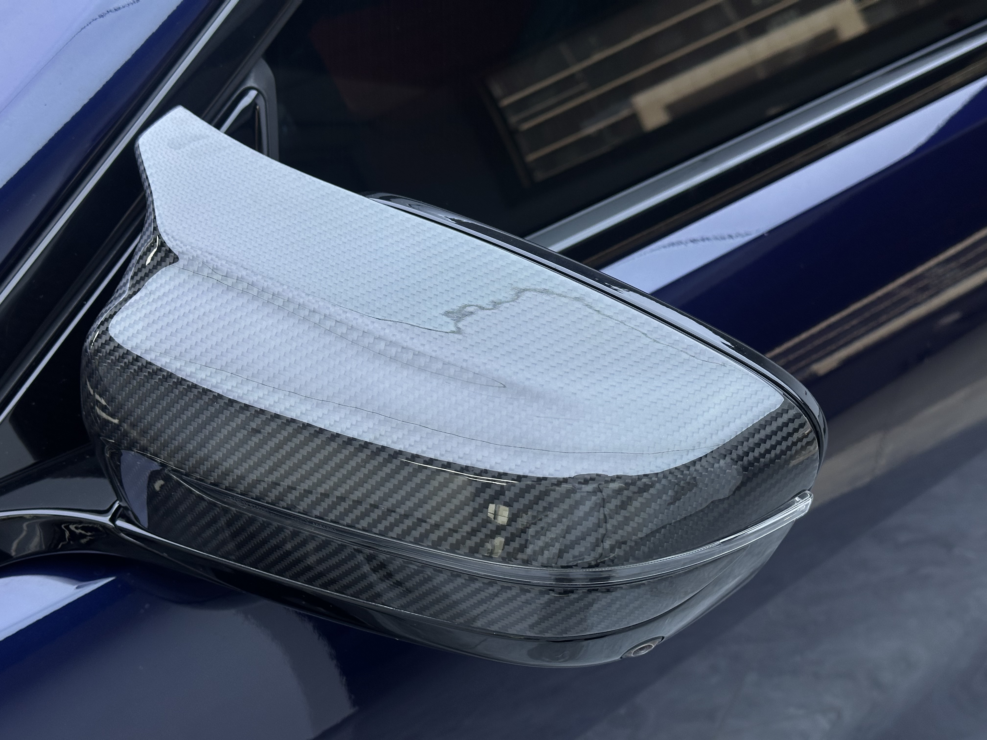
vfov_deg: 30.3
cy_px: 370
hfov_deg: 39.7
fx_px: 1369
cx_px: 494
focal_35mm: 48
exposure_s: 1/179
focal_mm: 6.86
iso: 50
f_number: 1.78
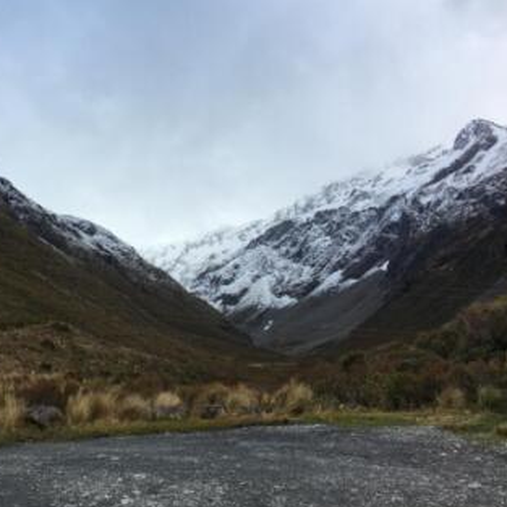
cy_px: 237
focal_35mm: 41
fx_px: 679
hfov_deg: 40.1
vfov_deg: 40.9
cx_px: 147
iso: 25
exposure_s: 1/364
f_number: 2.2
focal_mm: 4.15
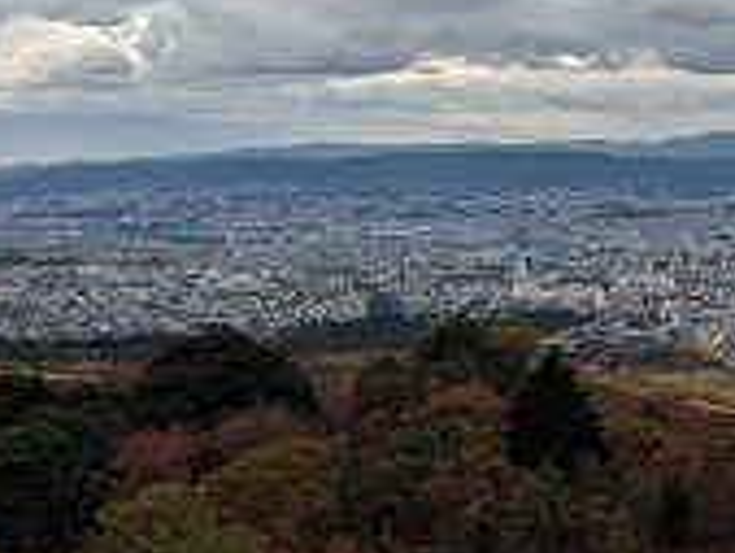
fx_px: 1572
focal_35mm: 74
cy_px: 202
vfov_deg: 19.9
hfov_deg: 24.9
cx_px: 752
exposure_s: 1/2222
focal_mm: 5.43
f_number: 1.89
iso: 45
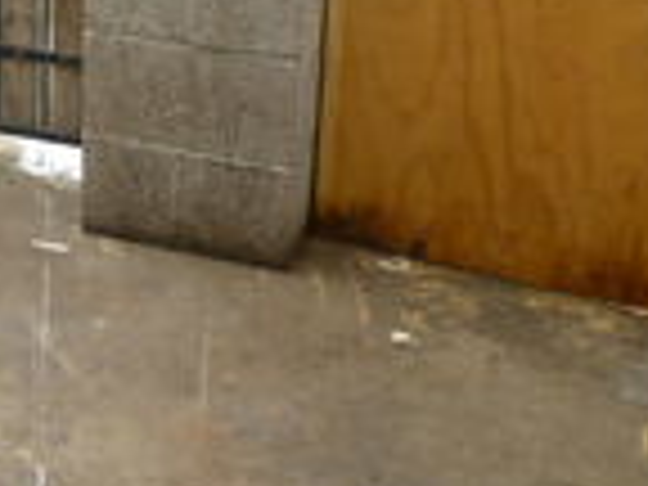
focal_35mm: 86
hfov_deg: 21.2
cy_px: -99
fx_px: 1610
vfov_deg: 16.5
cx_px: -124
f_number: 3.3
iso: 80
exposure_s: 1/40
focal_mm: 5.2
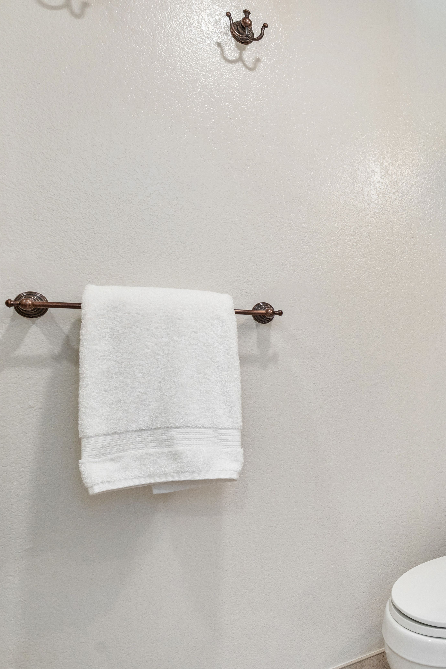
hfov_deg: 38.1
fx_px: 502
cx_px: 511
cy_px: 304
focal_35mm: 27
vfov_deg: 67.3
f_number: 8
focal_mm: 16
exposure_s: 1/20
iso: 400
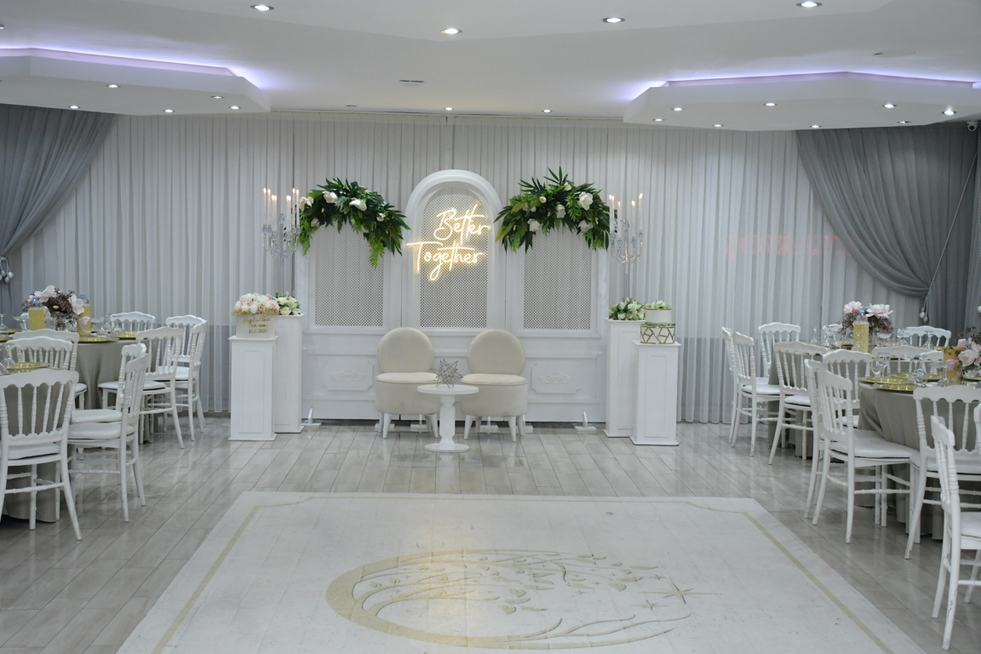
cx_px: 490
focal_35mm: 48
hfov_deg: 41.1
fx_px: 1308
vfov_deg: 28.1
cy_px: 327
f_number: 5
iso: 1600
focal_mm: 32
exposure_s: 1/125
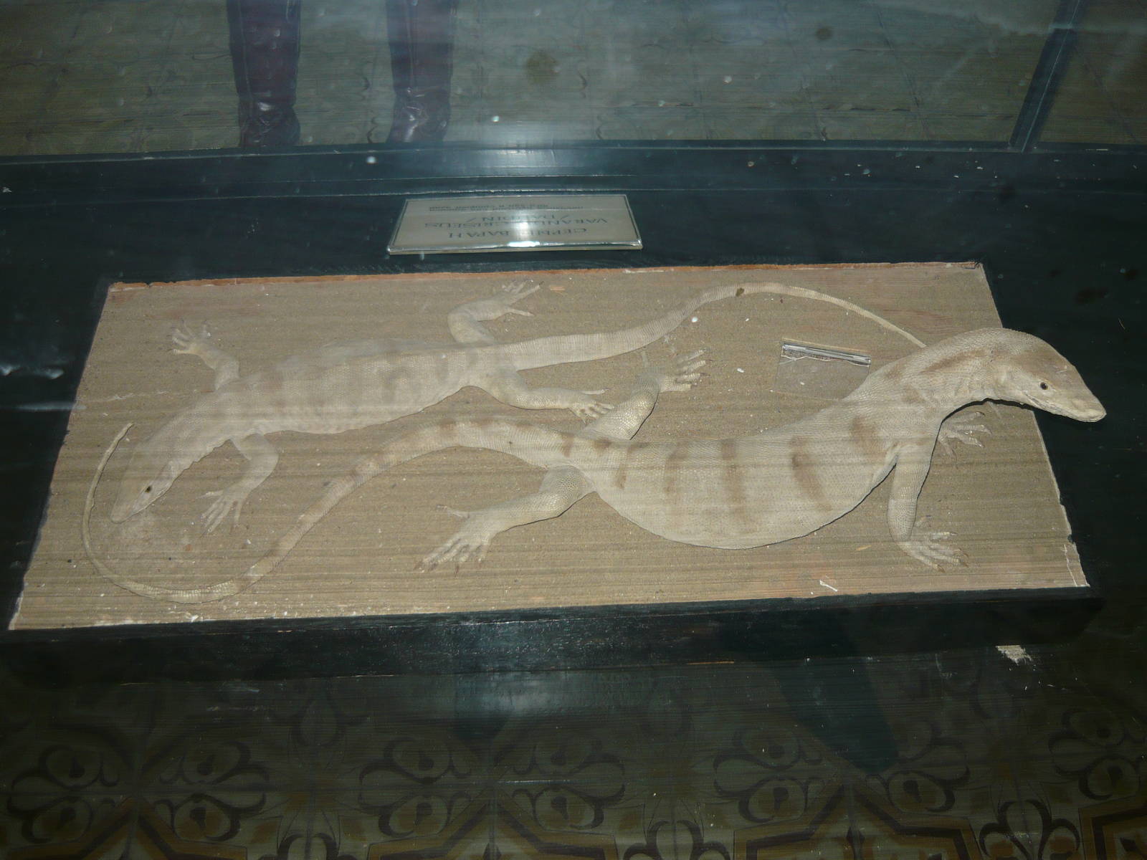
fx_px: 1093
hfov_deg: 55.4
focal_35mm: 33
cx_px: 574
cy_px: 430
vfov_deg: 42.9
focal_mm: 5.5
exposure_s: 1/30
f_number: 2.8
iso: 100
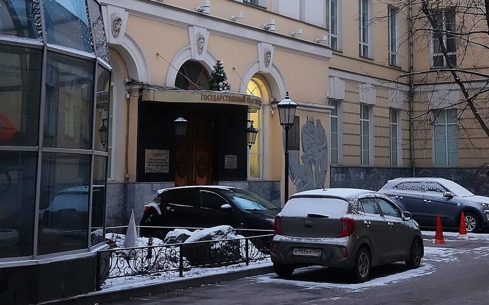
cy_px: 60
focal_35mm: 60
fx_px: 799
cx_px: 309
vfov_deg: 21.4
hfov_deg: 33.8
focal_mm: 14.12
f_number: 3.5
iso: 2500
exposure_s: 1/50
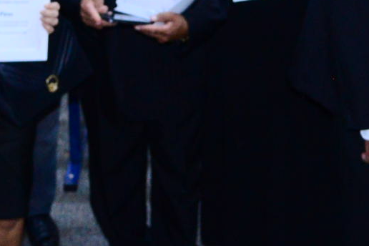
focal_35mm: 140
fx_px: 1435
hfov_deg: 14.5
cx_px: 353
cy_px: -145
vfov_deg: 9.5
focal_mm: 24
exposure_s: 1/125
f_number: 4
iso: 2500
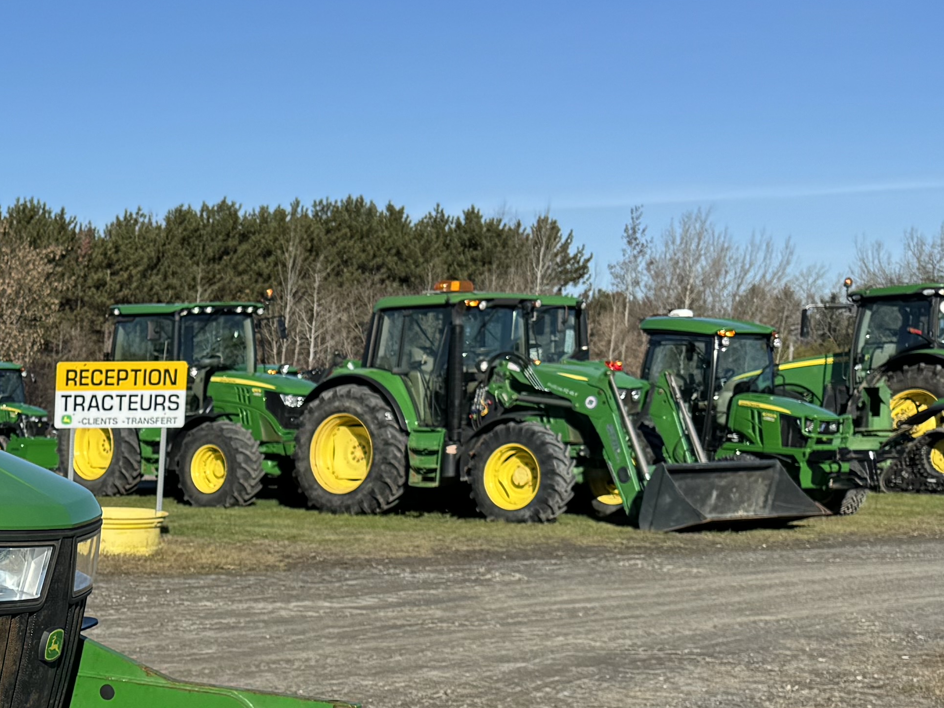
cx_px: -266
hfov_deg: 24.2
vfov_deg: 20.1
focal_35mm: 71
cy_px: 712
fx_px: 1936
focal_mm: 6.76
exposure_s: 1/4950
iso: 80
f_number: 1.78
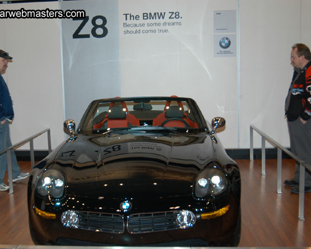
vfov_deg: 31.5
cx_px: 131
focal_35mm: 48
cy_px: 126
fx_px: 442
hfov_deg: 38.7
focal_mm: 28
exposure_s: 1/60
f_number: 5
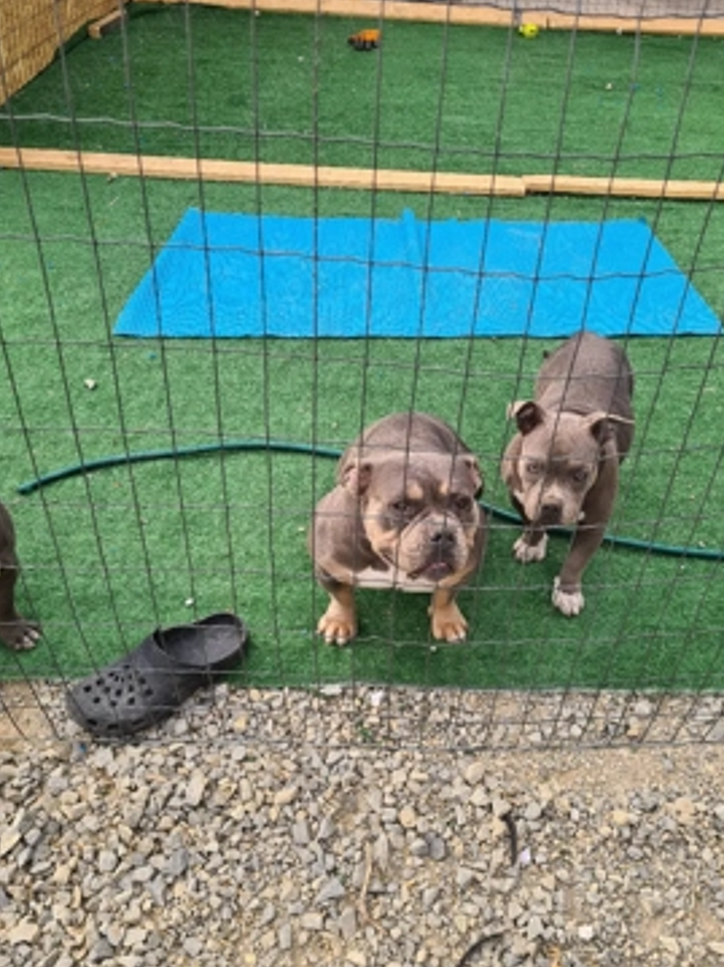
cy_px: 509
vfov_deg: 61.6
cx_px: 377
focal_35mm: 29
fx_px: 809
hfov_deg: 48.2
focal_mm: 5.4
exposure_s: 1/455
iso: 50
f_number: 1.8
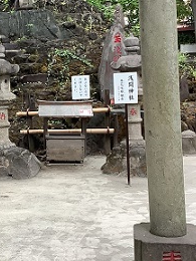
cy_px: 124
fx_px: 528
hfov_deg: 20.7
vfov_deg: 27.8
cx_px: 34
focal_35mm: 70
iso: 64
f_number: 2.4
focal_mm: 3.3
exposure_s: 1/100
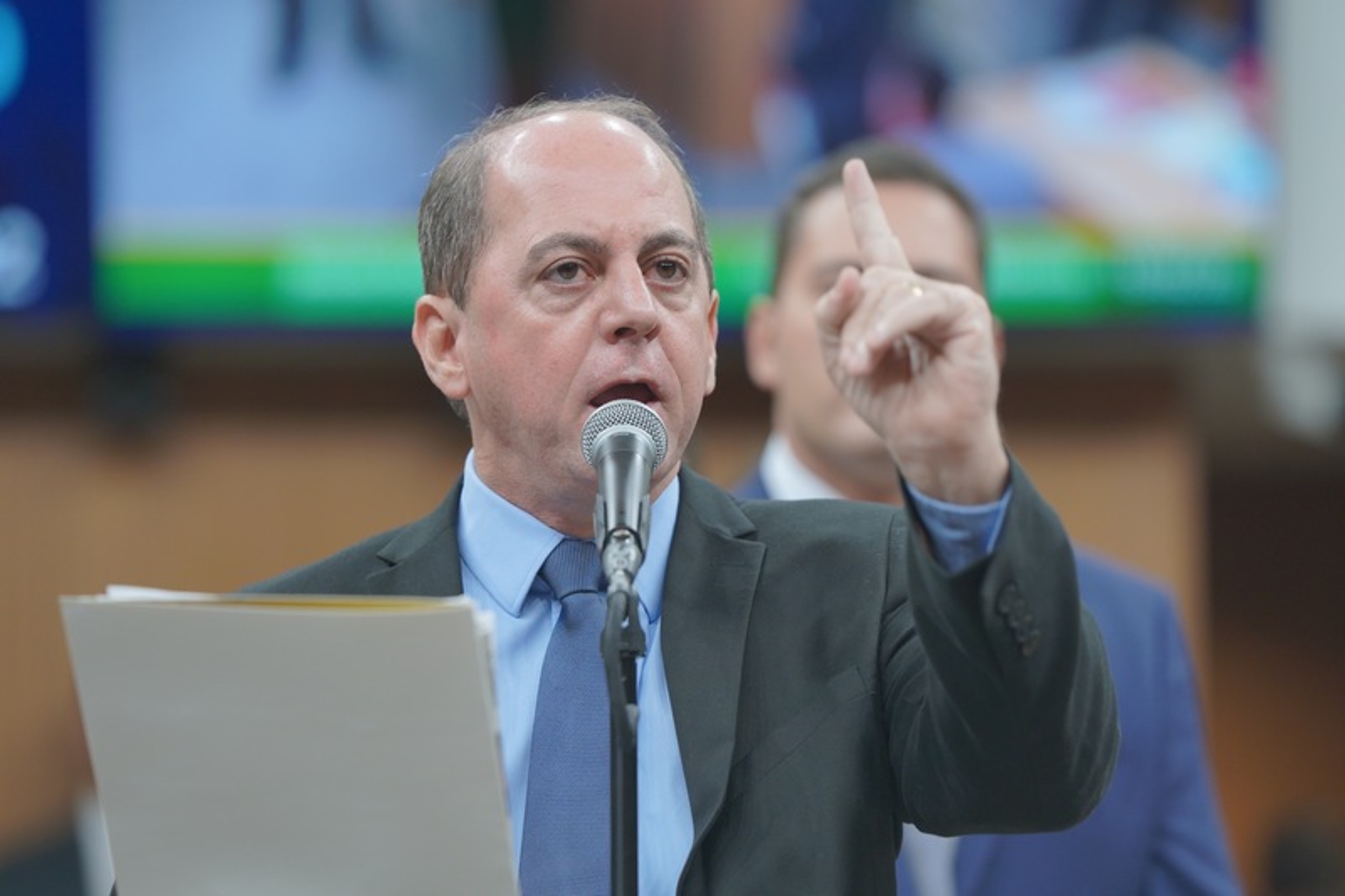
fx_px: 7470
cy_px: 448
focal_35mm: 200
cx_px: 672
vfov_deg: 6.9
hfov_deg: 10.3
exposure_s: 1/320
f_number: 3.5
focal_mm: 200
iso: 1000
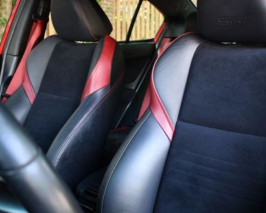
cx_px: 161
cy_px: 89
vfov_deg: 34.1
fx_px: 346
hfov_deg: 41.8
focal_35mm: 44
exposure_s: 1/125
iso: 1100
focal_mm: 20
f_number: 3.5
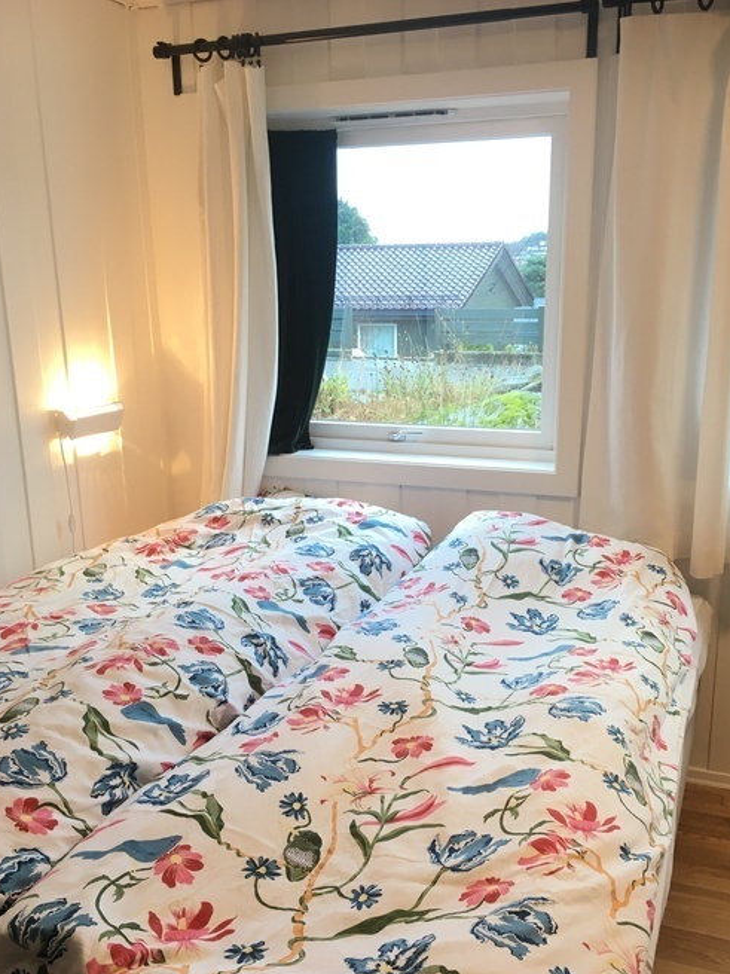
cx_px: 387
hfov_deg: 41.8
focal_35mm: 34
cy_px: 547
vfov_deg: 53.8
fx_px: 956
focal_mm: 4.15
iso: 64
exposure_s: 1/33
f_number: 2.2
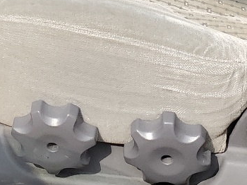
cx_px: 44
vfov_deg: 10.9
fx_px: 849
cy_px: -231
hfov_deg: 16.4
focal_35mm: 119
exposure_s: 1/667
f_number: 1.5
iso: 50
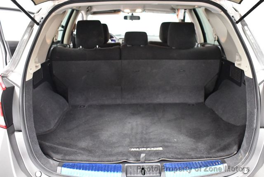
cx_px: 132
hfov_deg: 53.1
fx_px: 264
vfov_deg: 36.9
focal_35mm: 36
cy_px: 88
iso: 4500
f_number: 3.5
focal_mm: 18
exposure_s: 1/60
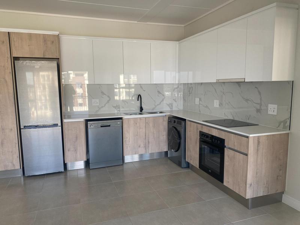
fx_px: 225
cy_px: 112
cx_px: 150
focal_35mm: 26
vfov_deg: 53.1
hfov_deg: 67.3
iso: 50
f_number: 1.8
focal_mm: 4.25
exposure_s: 1/121
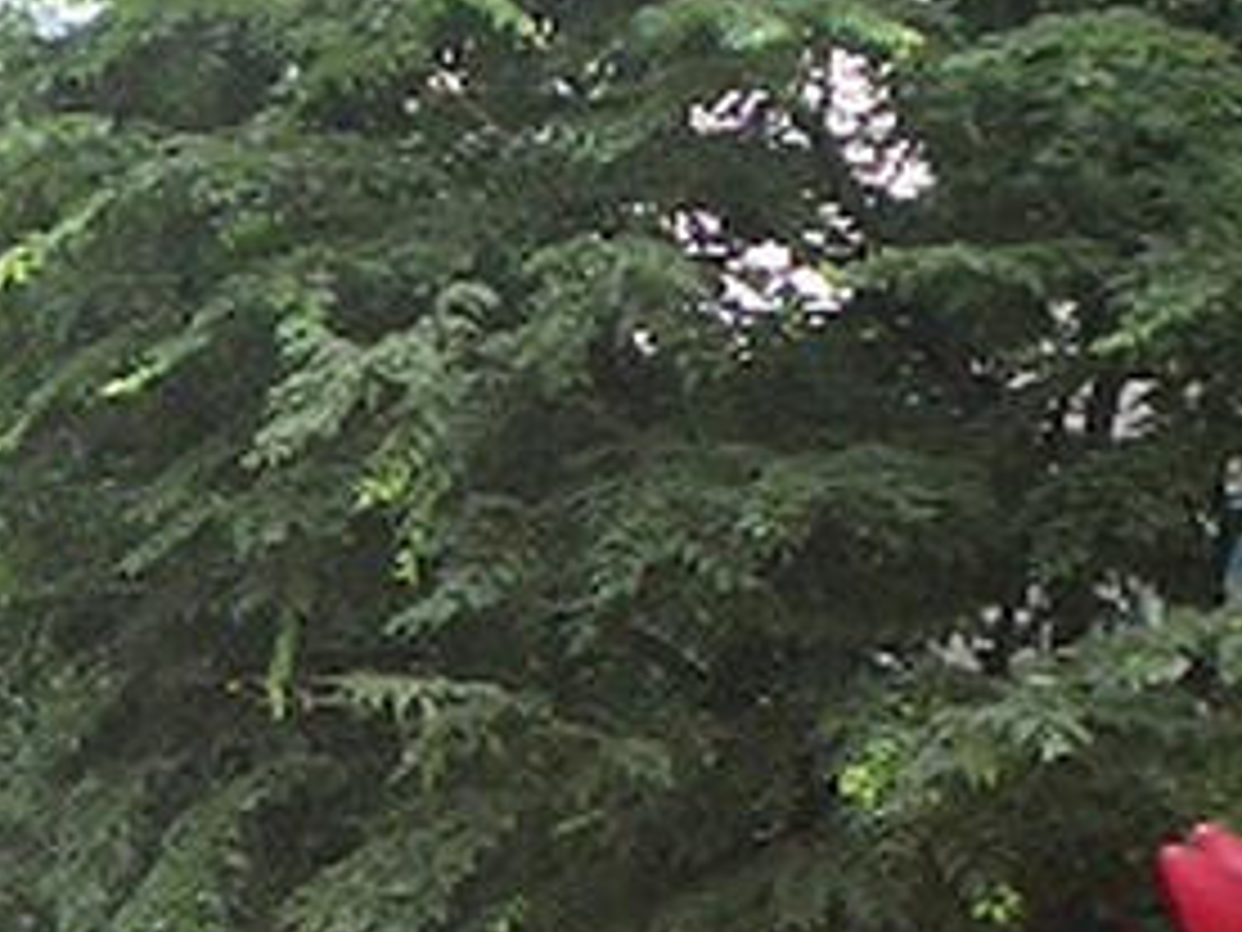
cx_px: 72
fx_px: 4808
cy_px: 1598
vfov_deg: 10.5
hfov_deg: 14.5
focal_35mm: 134
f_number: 3.5
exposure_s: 1/100
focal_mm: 5.6
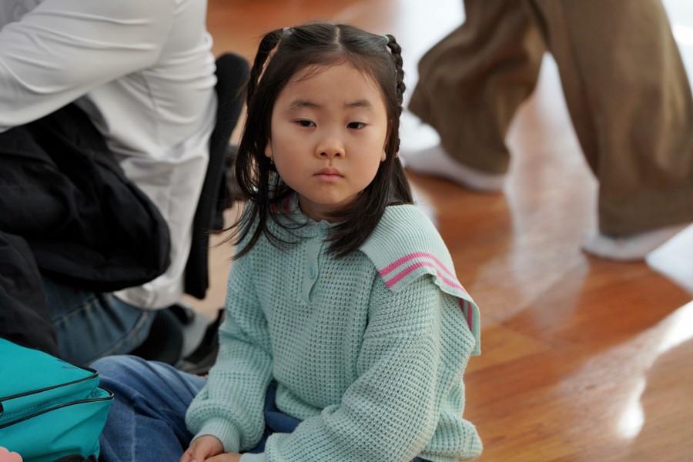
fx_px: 2387
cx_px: 346
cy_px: 231
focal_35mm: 124
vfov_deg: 11.1
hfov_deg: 16.5
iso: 640
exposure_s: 1/160
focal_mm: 124
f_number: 4
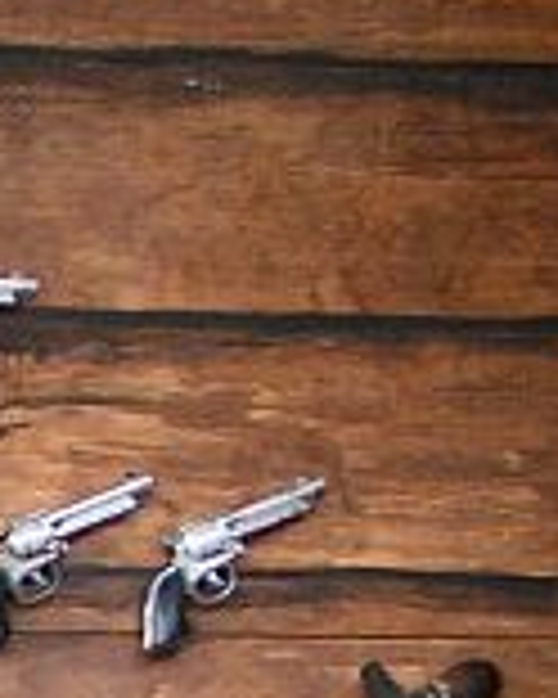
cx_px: -324
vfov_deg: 9.9
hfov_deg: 7.9
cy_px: 856
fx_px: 3964
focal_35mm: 192
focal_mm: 5.8
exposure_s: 1/40
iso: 100
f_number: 2.8
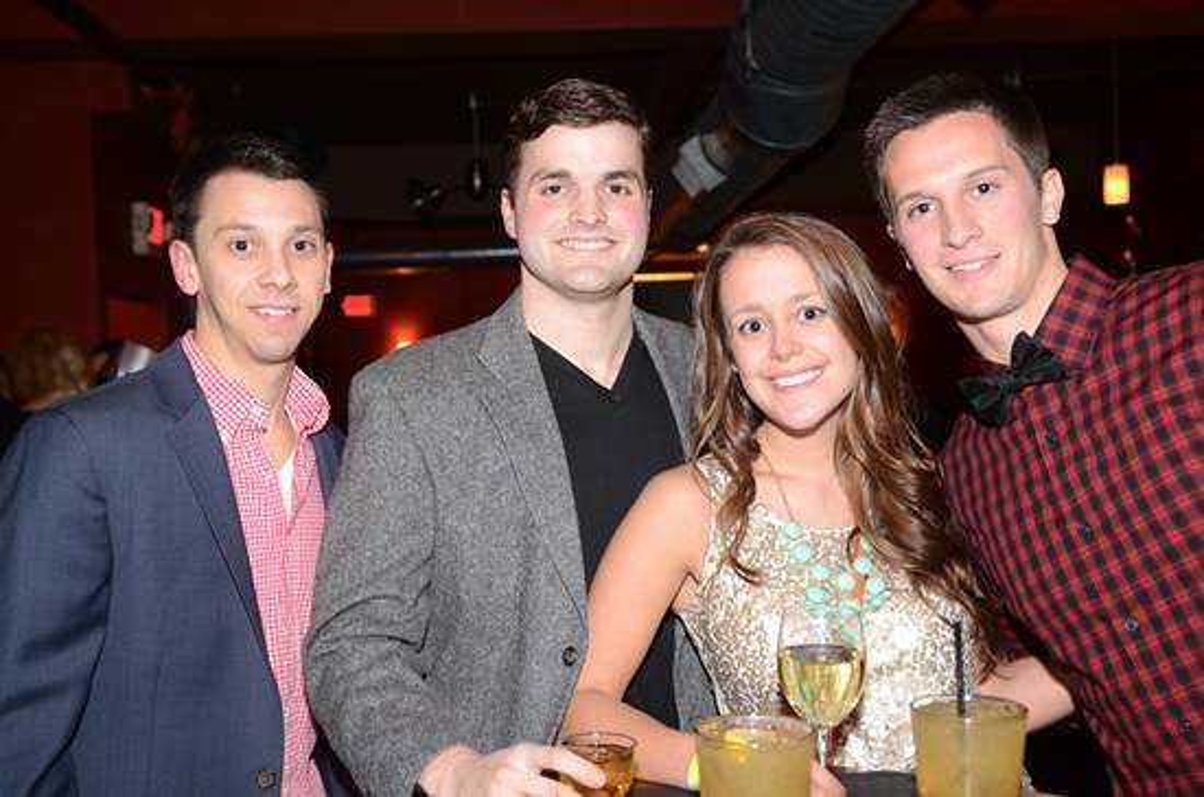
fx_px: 1451
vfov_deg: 30.7
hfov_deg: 45.1
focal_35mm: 44
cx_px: 602
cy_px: 398
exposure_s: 1/40
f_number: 3.5
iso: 1250
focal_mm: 29
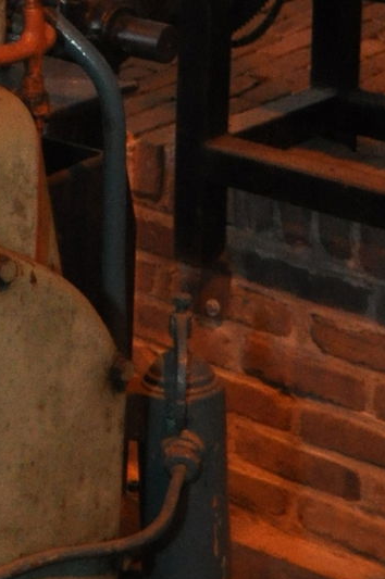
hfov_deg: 8.8
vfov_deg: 13.5
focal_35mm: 149
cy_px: -48
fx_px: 2396
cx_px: -284
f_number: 4
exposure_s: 1/60
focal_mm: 22
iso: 800
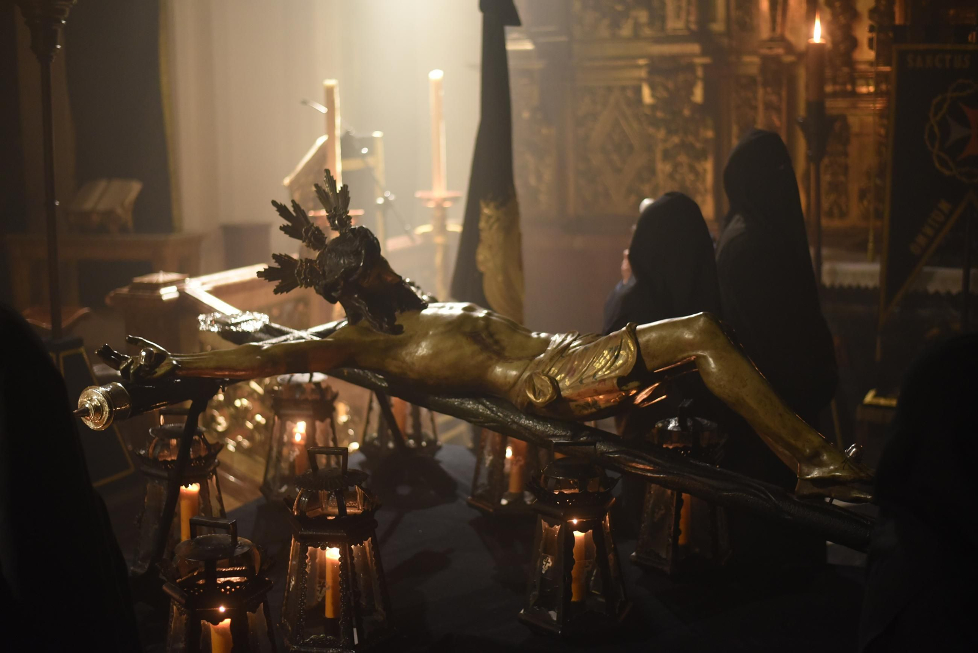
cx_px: 489
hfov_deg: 39.6
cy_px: 326
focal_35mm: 50
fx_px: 1359
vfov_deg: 27.0
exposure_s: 1/50
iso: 2500
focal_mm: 50
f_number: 1.8
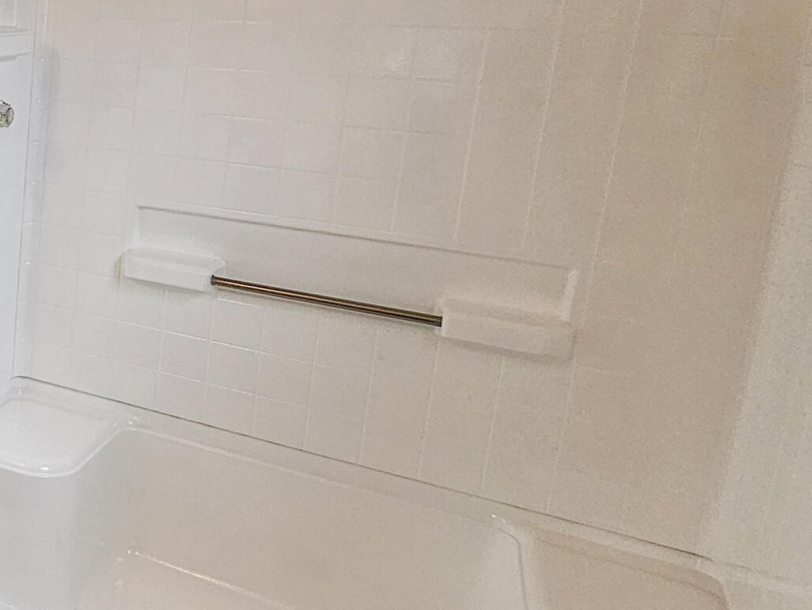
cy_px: 161
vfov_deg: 36.9
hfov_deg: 34.3
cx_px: -251
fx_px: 892
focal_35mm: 38
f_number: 2.2
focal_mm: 2.2
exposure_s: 1/120
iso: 80
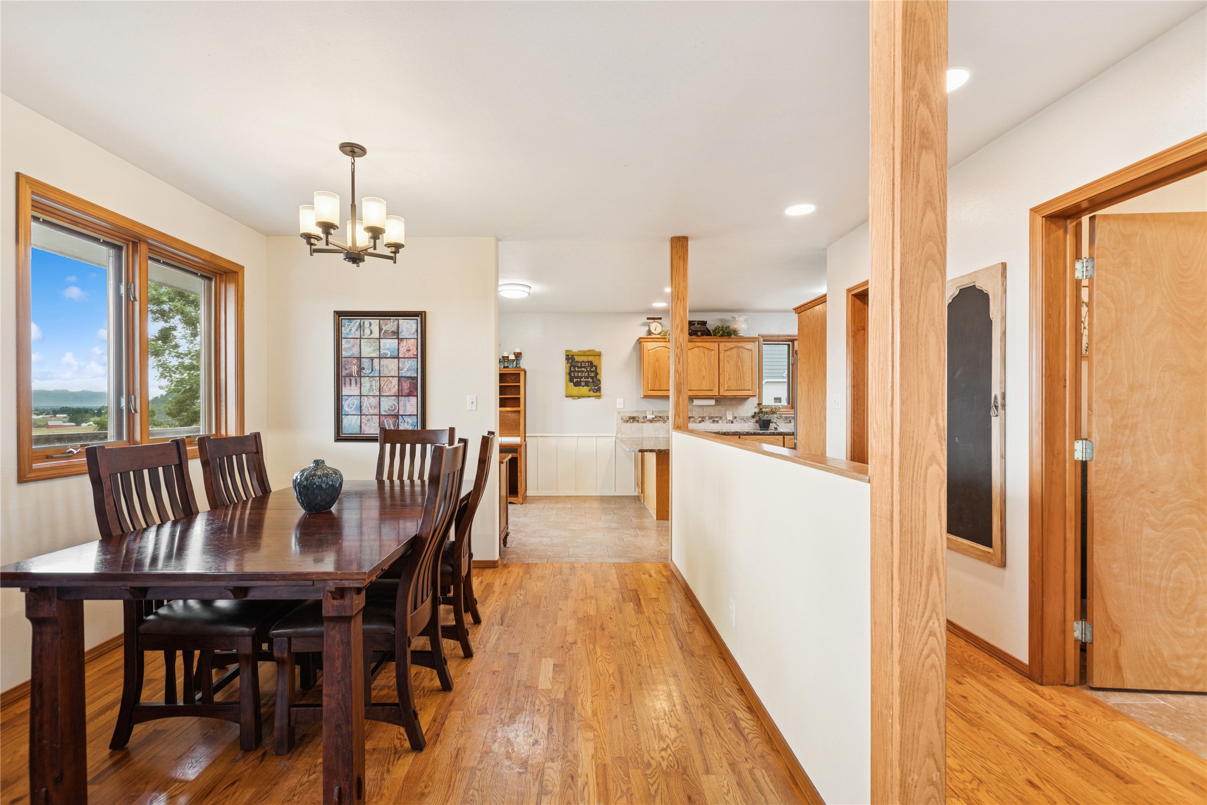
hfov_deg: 100.4
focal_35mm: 15
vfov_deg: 77.3
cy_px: 402
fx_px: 503
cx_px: 604
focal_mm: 10
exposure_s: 1/8
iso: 100
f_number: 6.3
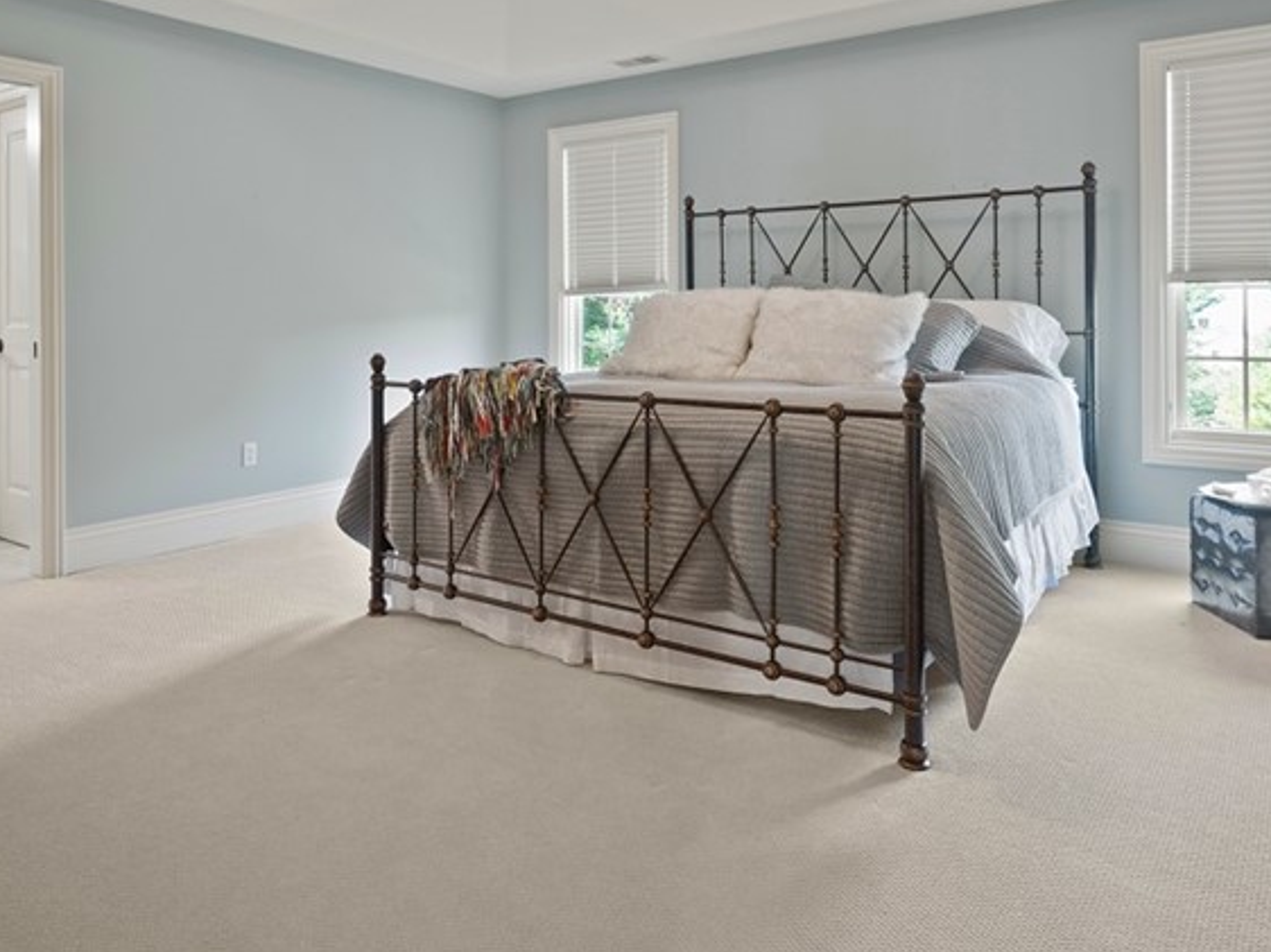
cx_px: 621
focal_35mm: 26
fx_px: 954
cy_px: 294
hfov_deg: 67.3
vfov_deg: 51.7
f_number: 8
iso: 400
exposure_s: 1.6
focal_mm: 14
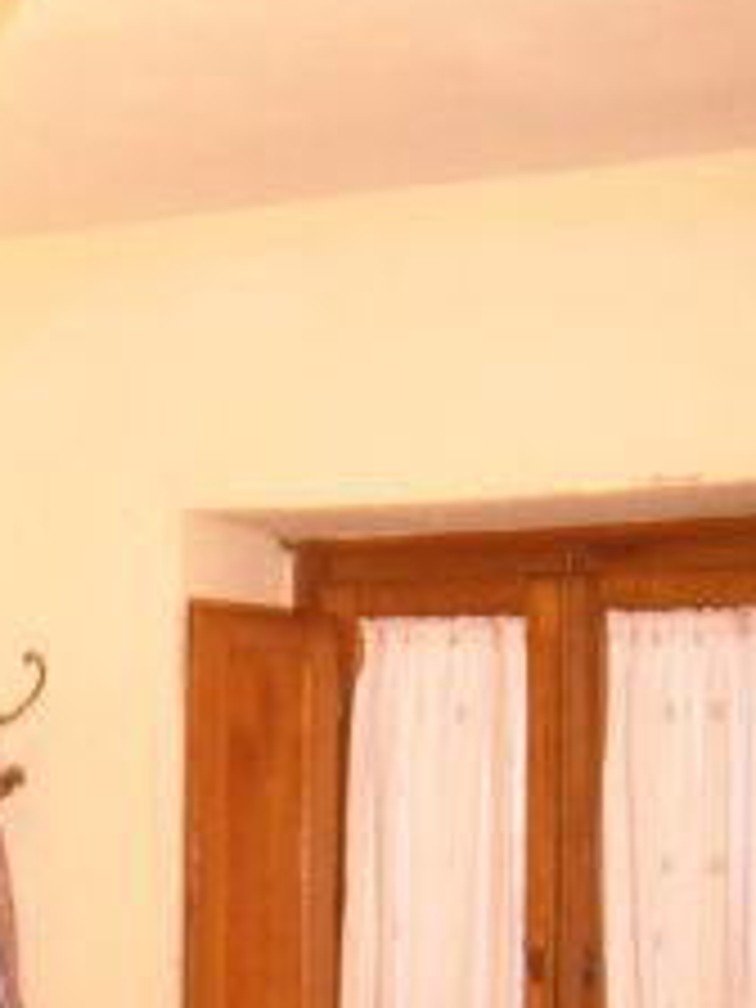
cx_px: 83
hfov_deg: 17.5
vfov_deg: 22.8
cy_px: 950
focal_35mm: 83
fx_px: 2417
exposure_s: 1/10
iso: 400
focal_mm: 5.7
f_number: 2.8
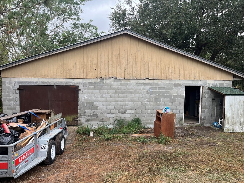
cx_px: 122
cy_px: 92
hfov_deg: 67.3
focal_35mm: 26
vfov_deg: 53.1
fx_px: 183
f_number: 1.6
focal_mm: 5.1
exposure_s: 1/742
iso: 50
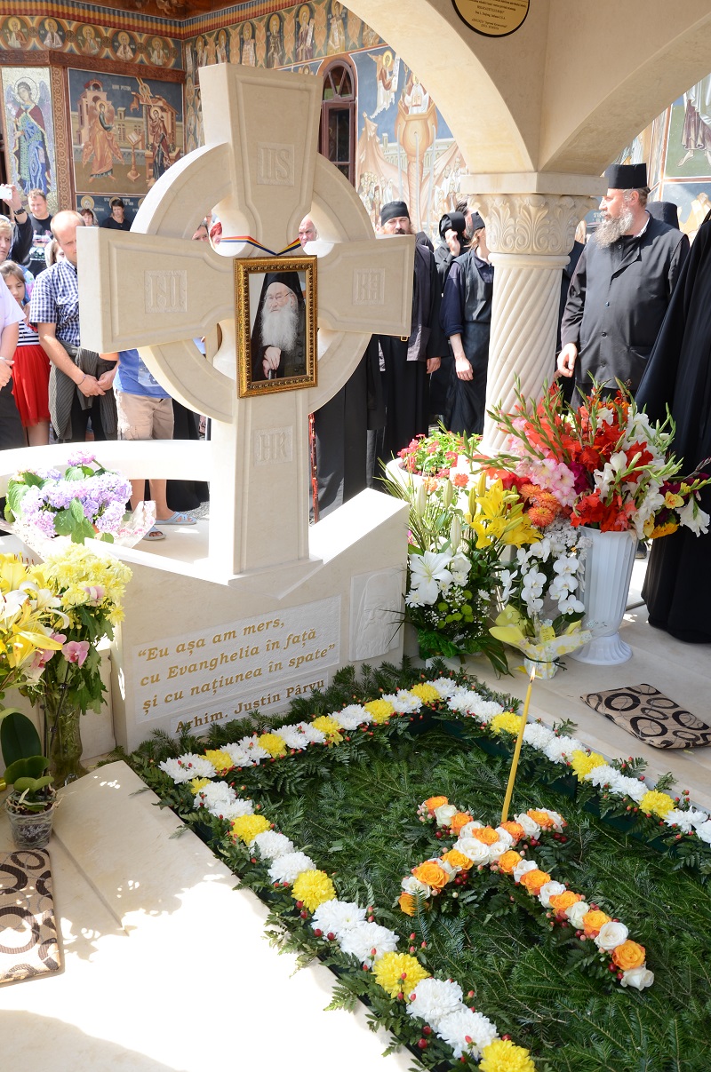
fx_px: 981
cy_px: 536
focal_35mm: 33
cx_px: 356
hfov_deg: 39.8
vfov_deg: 57.3
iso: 160
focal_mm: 22
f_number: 6.3
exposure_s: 1/100
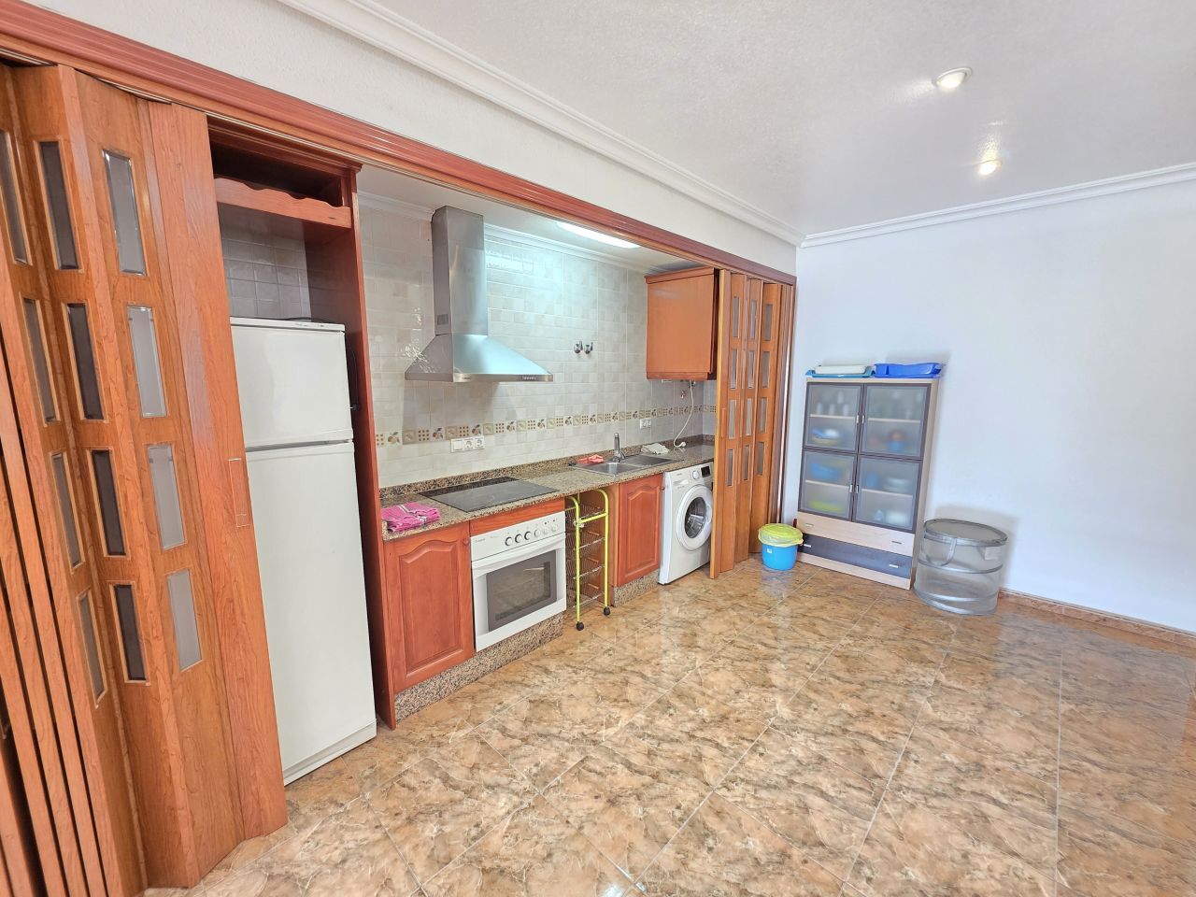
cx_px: 598
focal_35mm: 13
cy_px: 448
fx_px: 449
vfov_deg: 89.9
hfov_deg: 106.2
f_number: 1.9
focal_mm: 2.2
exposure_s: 1/50
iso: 320
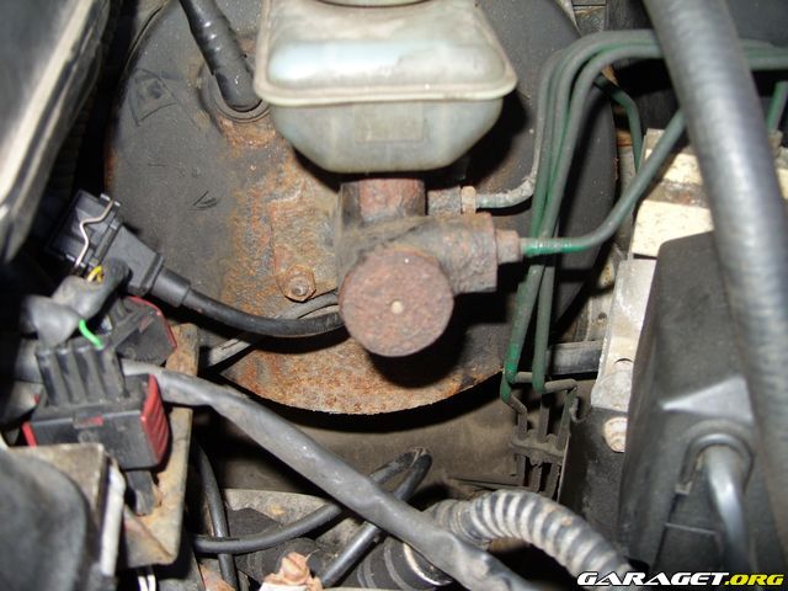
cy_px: 296
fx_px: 865
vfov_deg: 37.7
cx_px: 394
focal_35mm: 38
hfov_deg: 49.0
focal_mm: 7.8
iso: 50
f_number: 2.8
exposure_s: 1/30
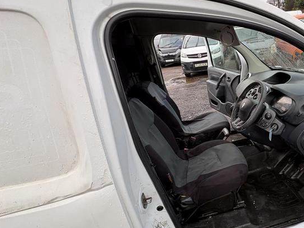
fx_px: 202
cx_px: 238
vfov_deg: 58.9
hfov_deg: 67.8
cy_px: 110
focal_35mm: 23
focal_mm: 2.22
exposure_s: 1/99
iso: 64
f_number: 2.2
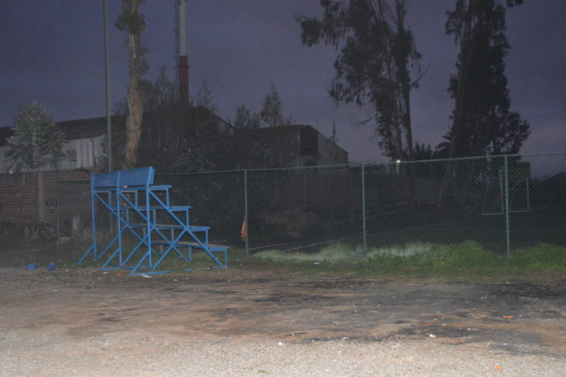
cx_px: 283
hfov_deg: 43.6
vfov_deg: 29.8
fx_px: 707
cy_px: 188
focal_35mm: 45
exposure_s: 1/60
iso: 3200
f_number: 4.5
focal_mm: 30
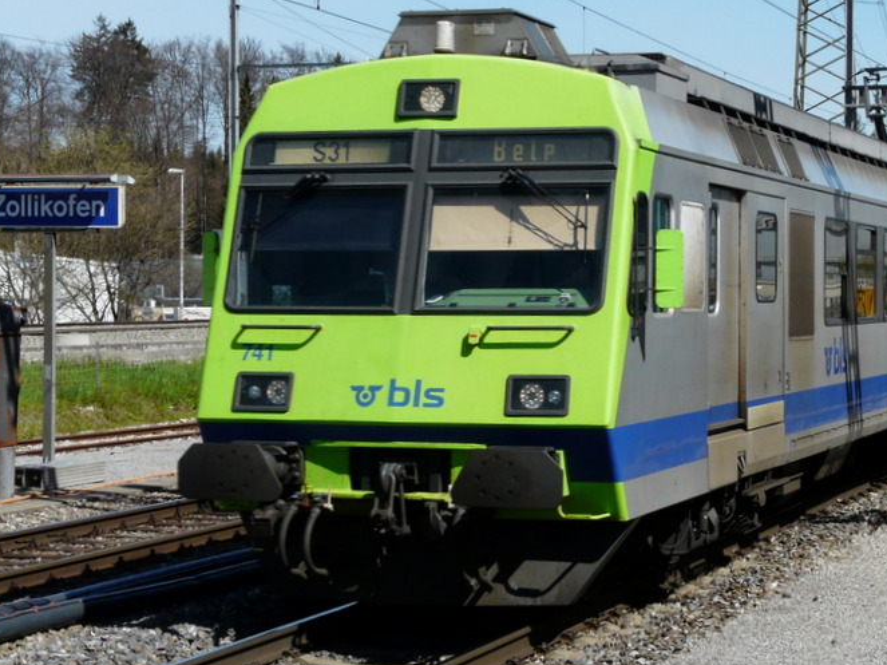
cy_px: 326
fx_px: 2280
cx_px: 633
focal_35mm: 89
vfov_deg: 16.6
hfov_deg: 21.9
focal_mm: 9.8
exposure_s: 1/400
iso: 100
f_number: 6.3
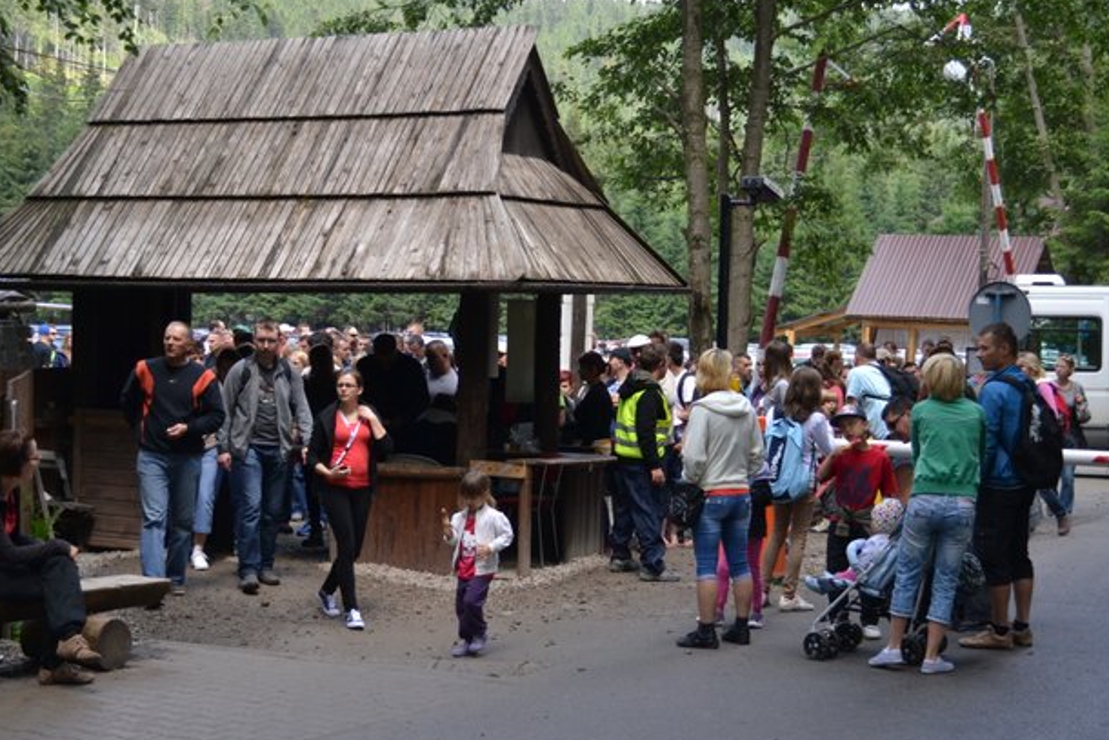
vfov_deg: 21.6
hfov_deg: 31.9
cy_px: 378
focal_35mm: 63
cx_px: 536
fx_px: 1941
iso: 450
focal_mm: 32
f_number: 4.8
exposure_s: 1/500
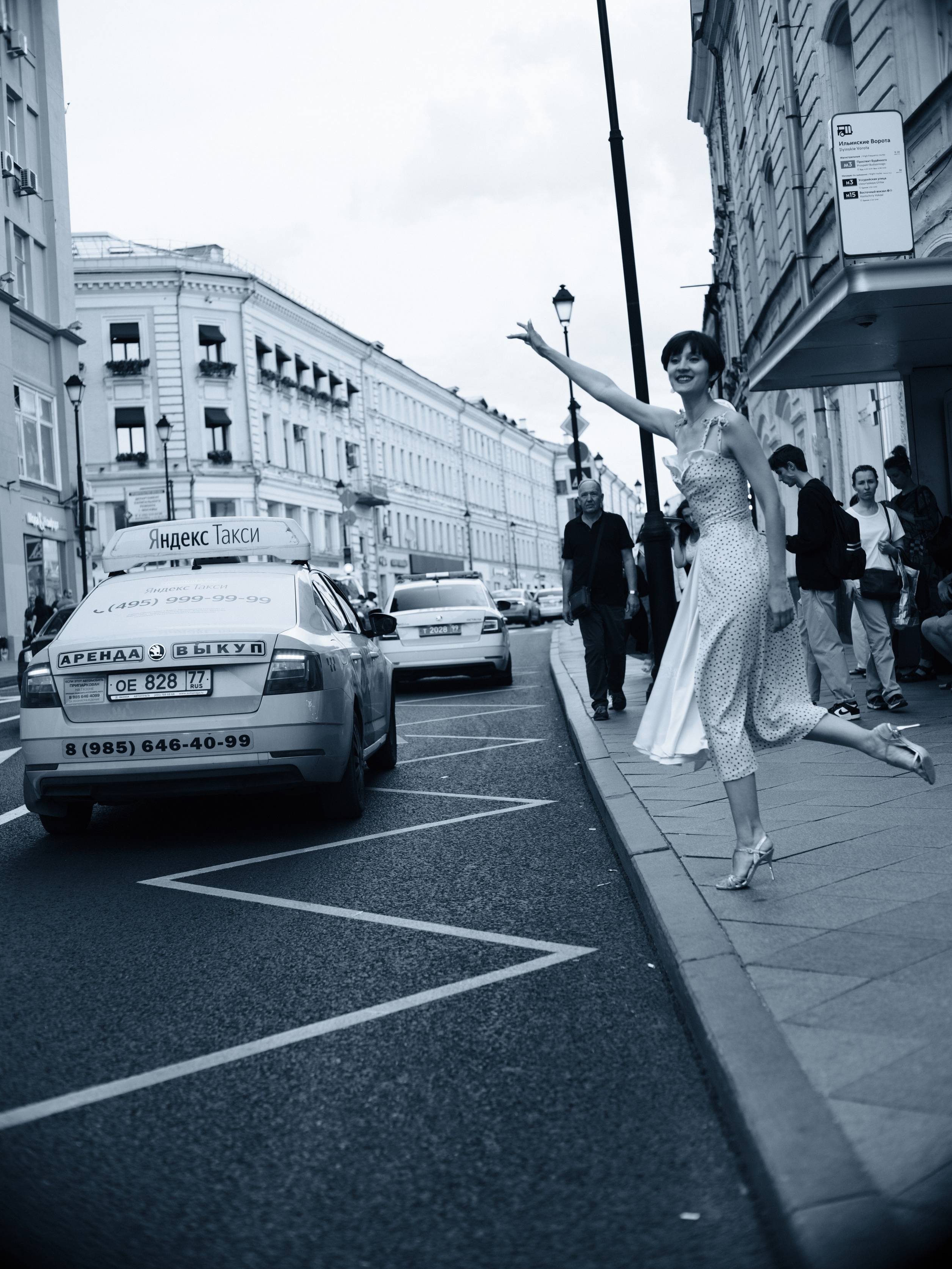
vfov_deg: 41.2
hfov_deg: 31.5
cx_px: 474
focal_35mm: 46
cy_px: 627
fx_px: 1687
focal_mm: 57
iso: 1600
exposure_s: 1/320
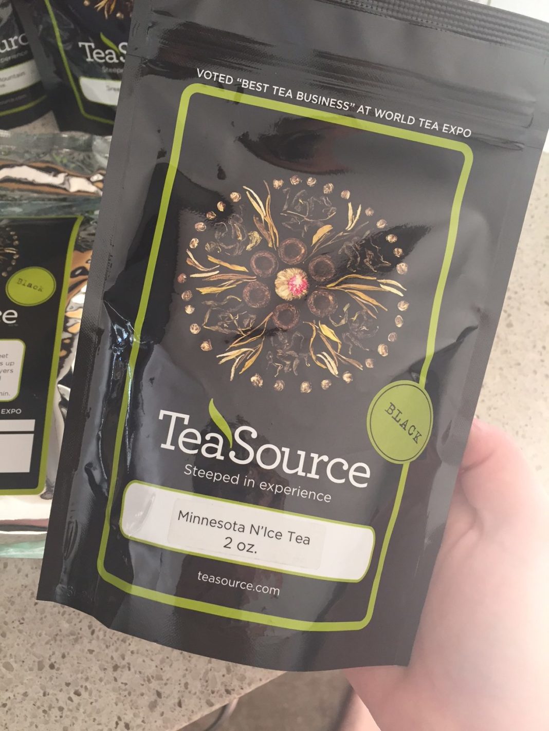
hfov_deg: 48.2
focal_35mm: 29
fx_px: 613
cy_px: 366
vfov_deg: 61.7
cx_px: 274
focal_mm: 4.15
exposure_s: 1/30
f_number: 2.2
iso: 40
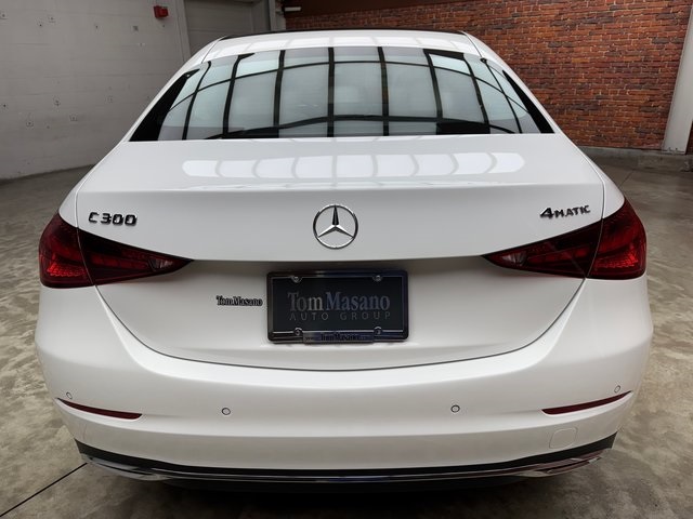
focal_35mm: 24
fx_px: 480
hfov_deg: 71.6
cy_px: 260
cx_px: 346
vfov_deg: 56.8
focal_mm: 6.76
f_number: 1.78
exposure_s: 1/544
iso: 80
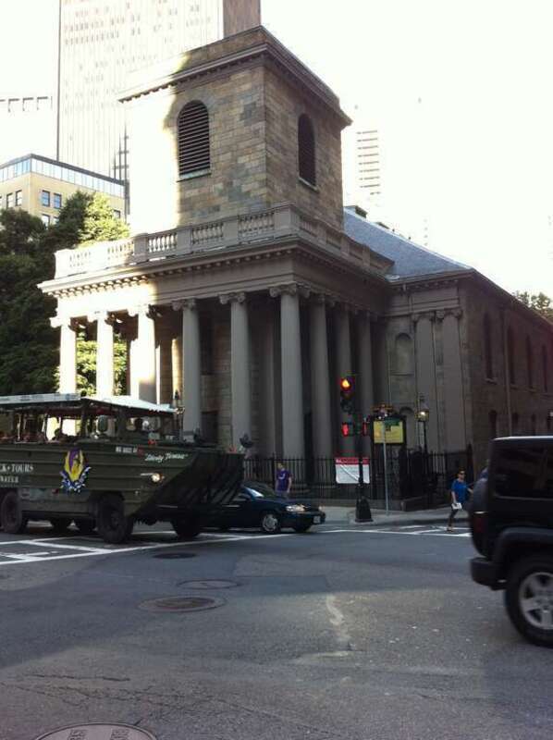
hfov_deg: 40.6
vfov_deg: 52.7
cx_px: 276
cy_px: 370
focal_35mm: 35
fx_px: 747
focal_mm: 3.85
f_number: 2.8
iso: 80
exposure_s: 1/135
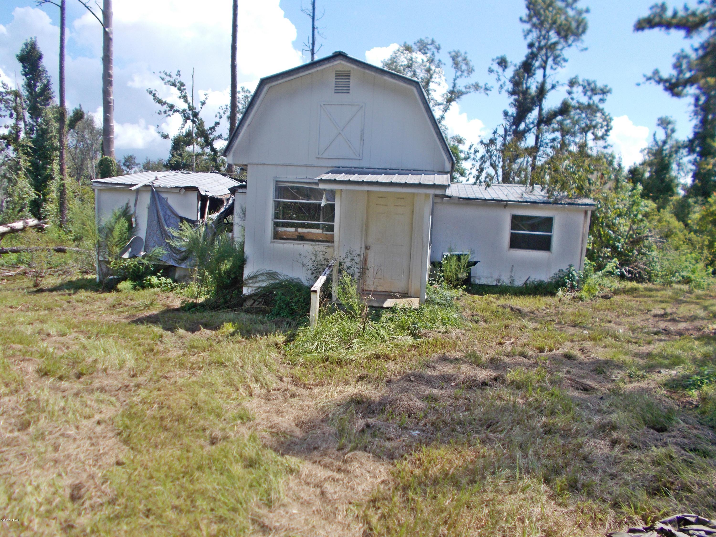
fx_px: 538
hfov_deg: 67.3
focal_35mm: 26
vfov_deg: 53.1
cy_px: 268
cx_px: 358
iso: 80
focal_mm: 4.6
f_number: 8
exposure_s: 1/125
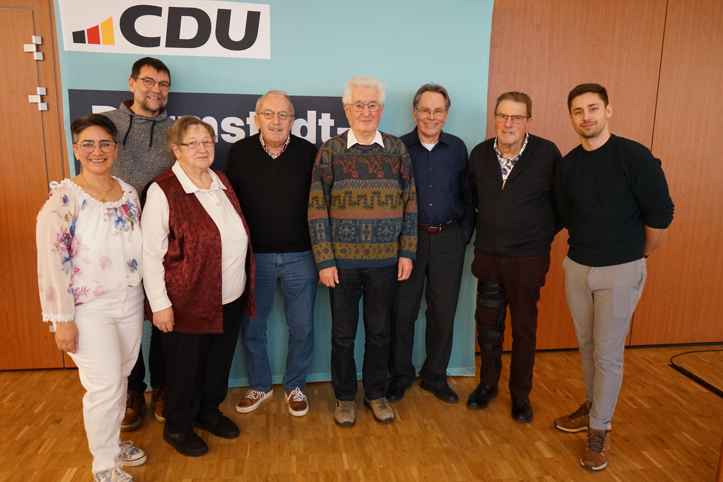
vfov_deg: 46.4
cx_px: 362
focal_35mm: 28
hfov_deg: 65.5
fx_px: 562
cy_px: 241
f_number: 3.5
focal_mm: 28
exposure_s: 1/160
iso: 3200
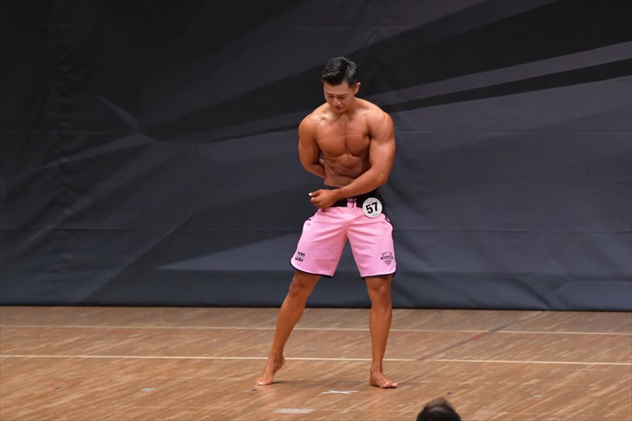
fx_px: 4738
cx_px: 316
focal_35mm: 270
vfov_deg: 5.1
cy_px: 210
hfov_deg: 7.6
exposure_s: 1/400
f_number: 5.6
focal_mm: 180
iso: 6400
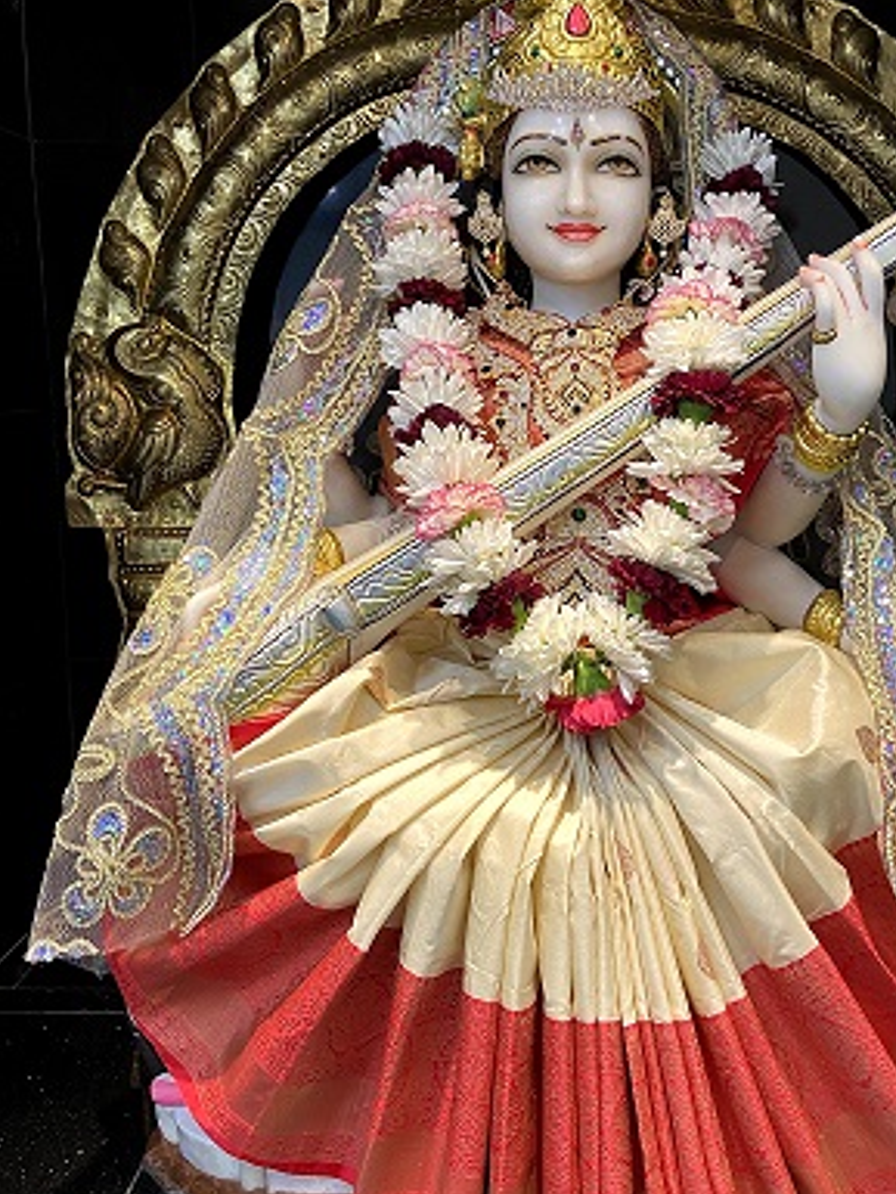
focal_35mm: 34
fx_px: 1173
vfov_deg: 53.9
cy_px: 571
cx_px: 561
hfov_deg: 41.5
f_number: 1.8
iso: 125
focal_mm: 4.25
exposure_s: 1/60
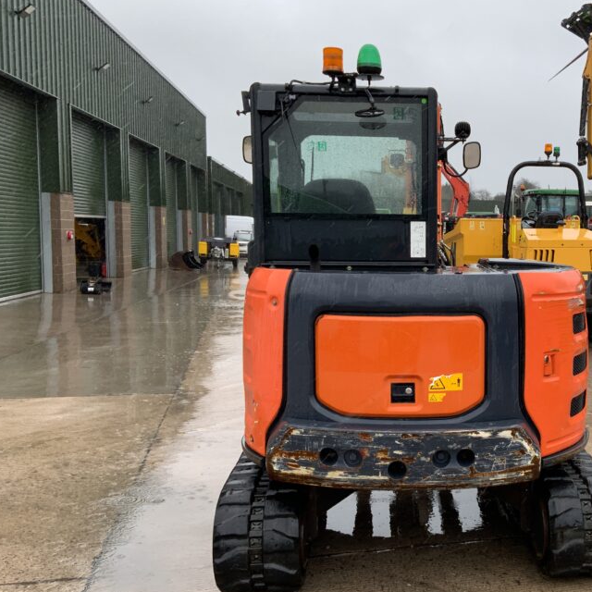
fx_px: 793
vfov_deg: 40.9
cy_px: 317
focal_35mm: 41
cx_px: 462
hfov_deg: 39.5
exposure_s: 1/122
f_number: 1.8
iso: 16
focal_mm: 3
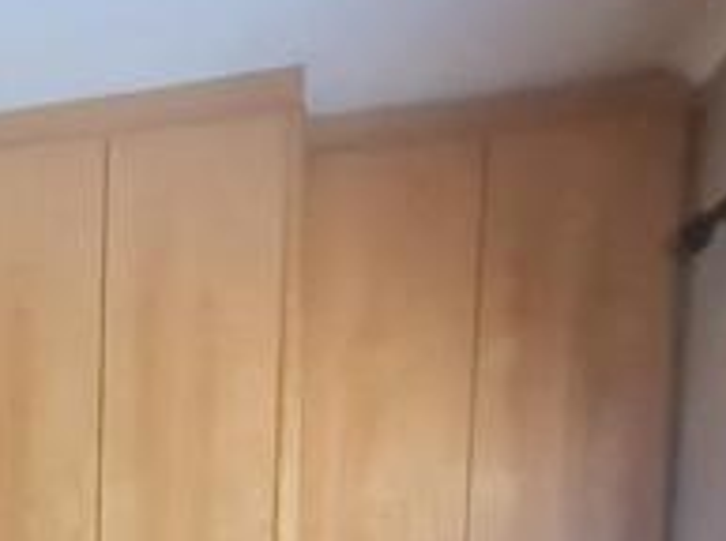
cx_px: -135
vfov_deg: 22.8
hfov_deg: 30.5
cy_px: 774
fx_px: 1130
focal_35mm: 54
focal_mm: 1.74
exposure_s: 1/33
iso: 640
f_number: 2.2
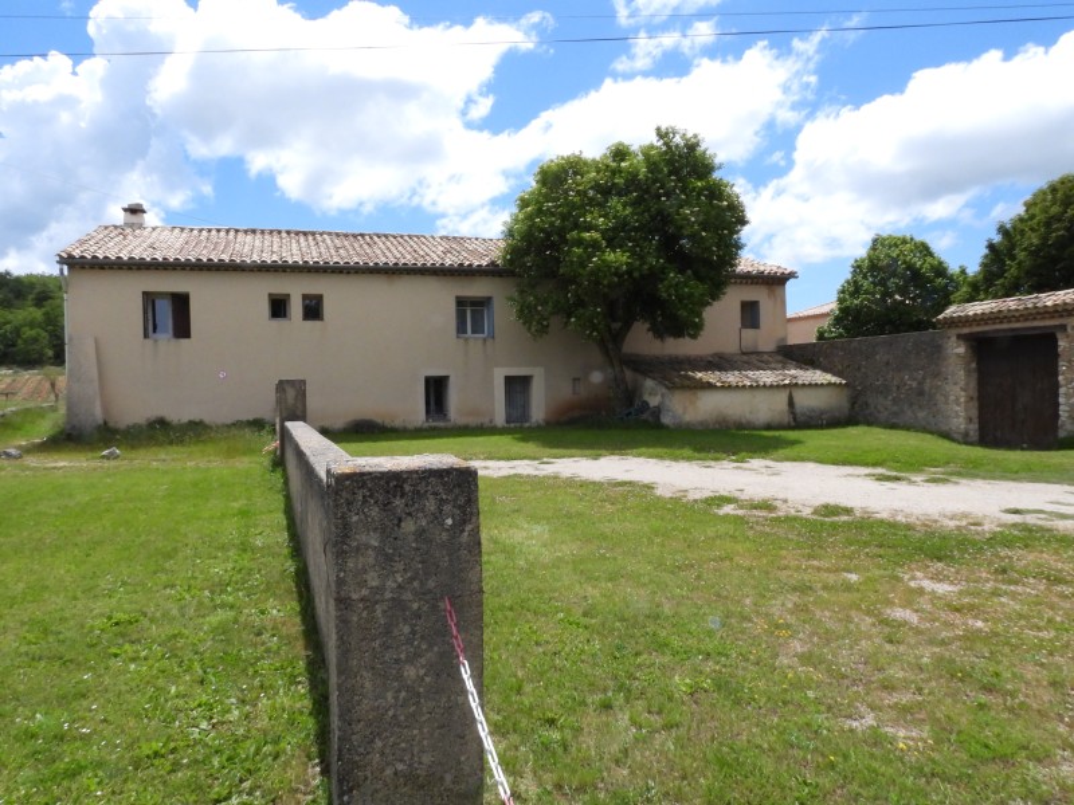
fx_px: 745
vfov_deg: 56.8
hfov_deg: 71.6
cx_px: 537
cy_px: 402
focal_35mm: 24
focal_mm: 4.3
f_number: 8
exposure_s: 1/1000
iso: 400
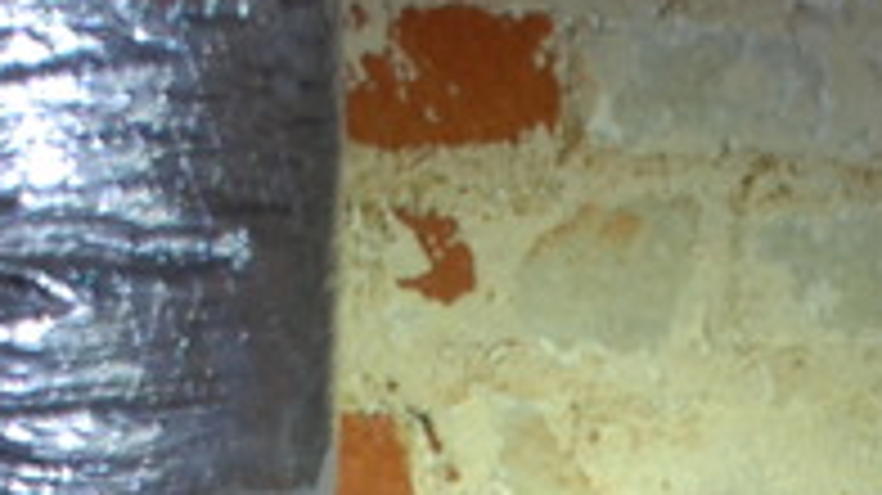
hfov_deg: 9.5
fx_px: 5259
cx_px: 920
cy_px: 1262
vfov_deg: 5.2
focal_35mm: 225
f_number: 4
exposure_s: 1/4
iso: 100
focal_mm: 28
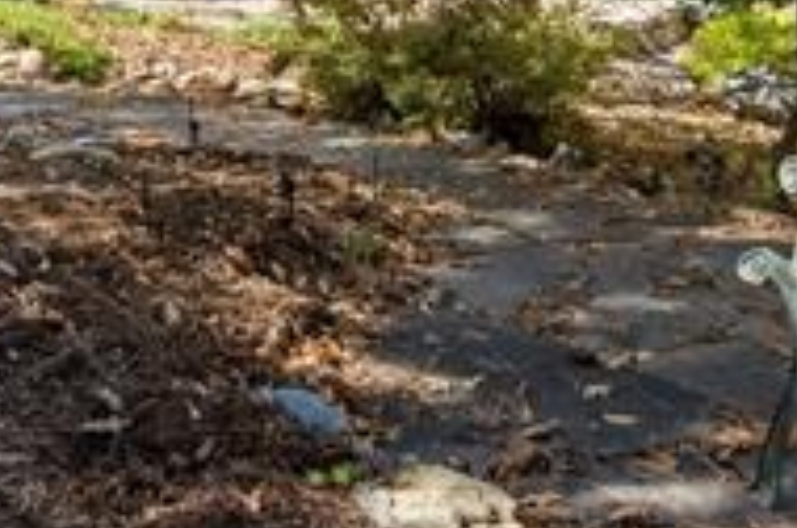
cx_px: 407
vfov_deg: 23.0
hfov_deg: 36.9
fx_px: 1193
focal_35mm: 54
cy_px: -101
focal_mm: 16
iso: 1000
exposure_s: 1/500
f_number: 6.7
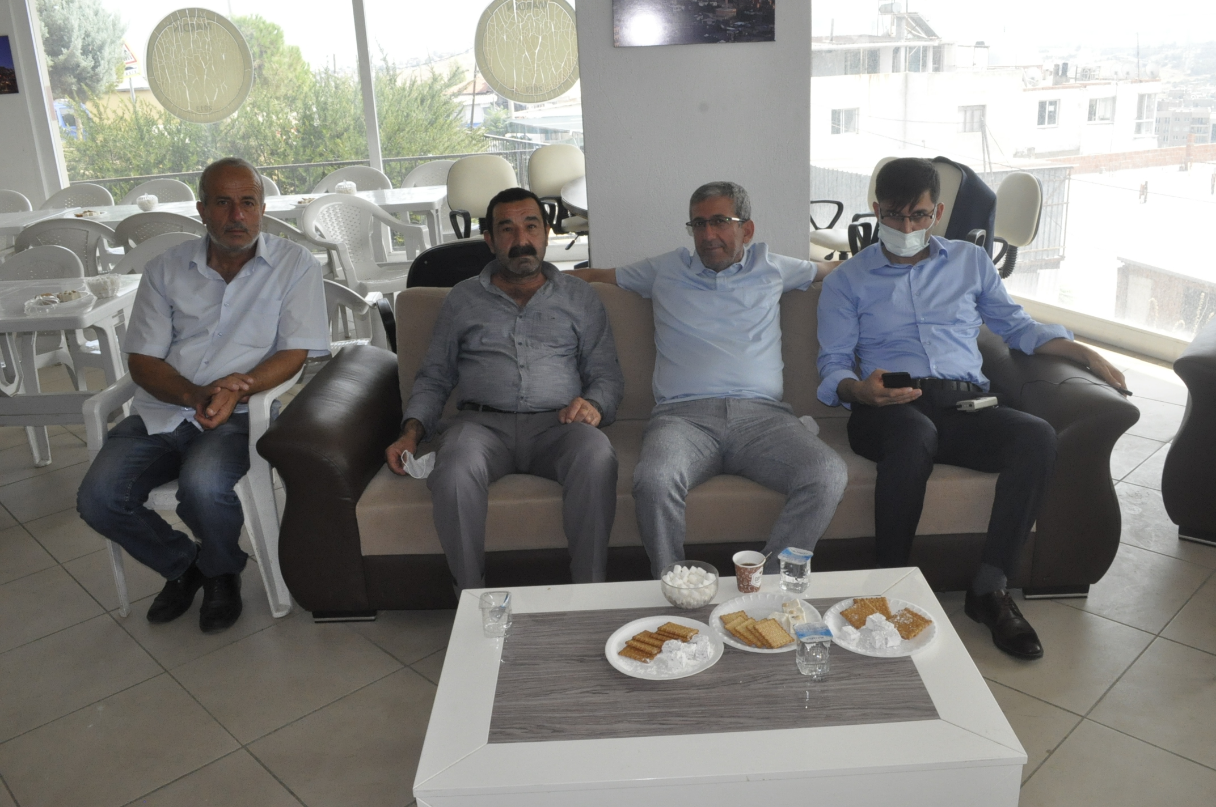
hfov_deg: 62.0
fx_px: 1012
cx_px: 608
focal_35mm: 30
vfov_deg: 43.5
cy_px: 404
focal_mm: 20
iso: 2000
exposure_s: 1/200
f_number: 16
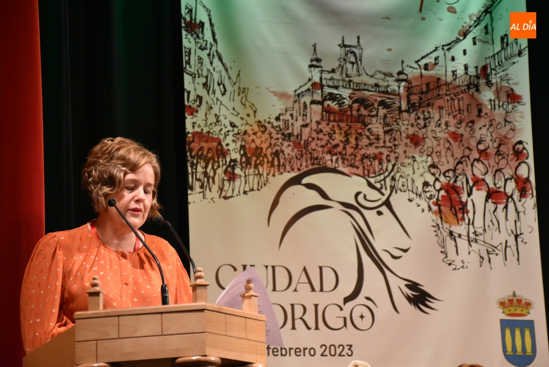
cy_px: 184
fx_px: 1832
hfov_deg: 17.0
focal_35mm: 120
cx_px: 274
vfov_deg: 11.4
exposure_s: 1/125
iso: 2500
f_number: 5.3
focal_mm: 80
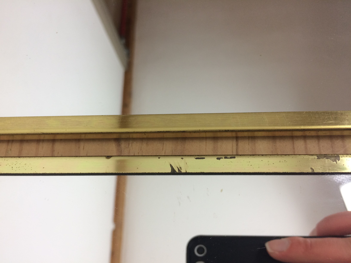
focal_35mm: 29
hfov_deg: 61.7
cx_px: 176
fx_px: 294
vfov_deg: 48.2
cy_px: 132
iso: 40
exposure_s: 1/33
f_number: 2.2
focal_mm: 4.15
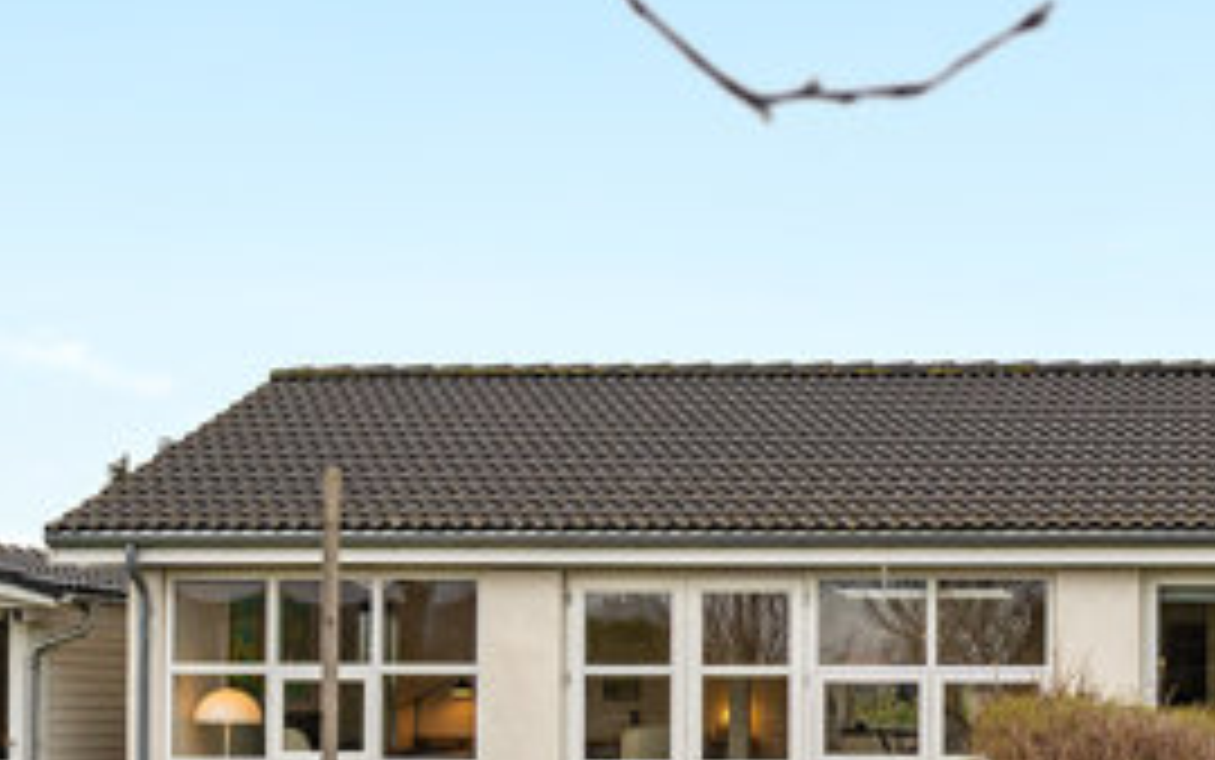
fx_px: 2588
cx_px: 1017
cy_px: 531
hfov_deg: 25.8
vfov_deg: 16.7
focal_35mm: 78
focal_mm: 23
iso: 400
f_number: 5.6
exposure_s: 1/200
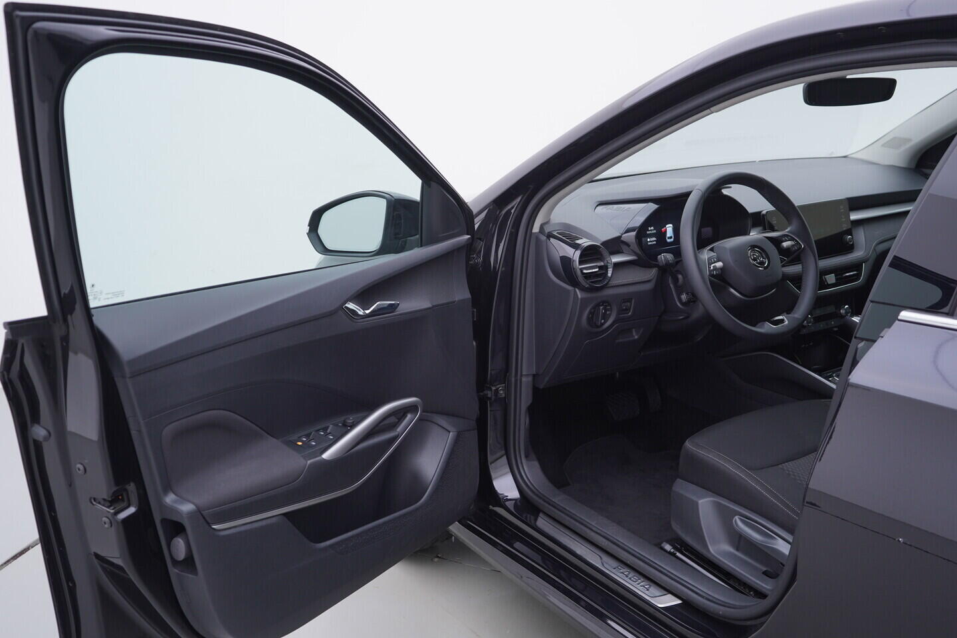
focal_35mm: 36
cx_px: 478
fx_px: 957
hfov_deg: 53.1
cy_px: 319
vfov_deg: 36.9
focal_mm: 24
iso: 125
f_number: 3.5
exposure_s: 1/60
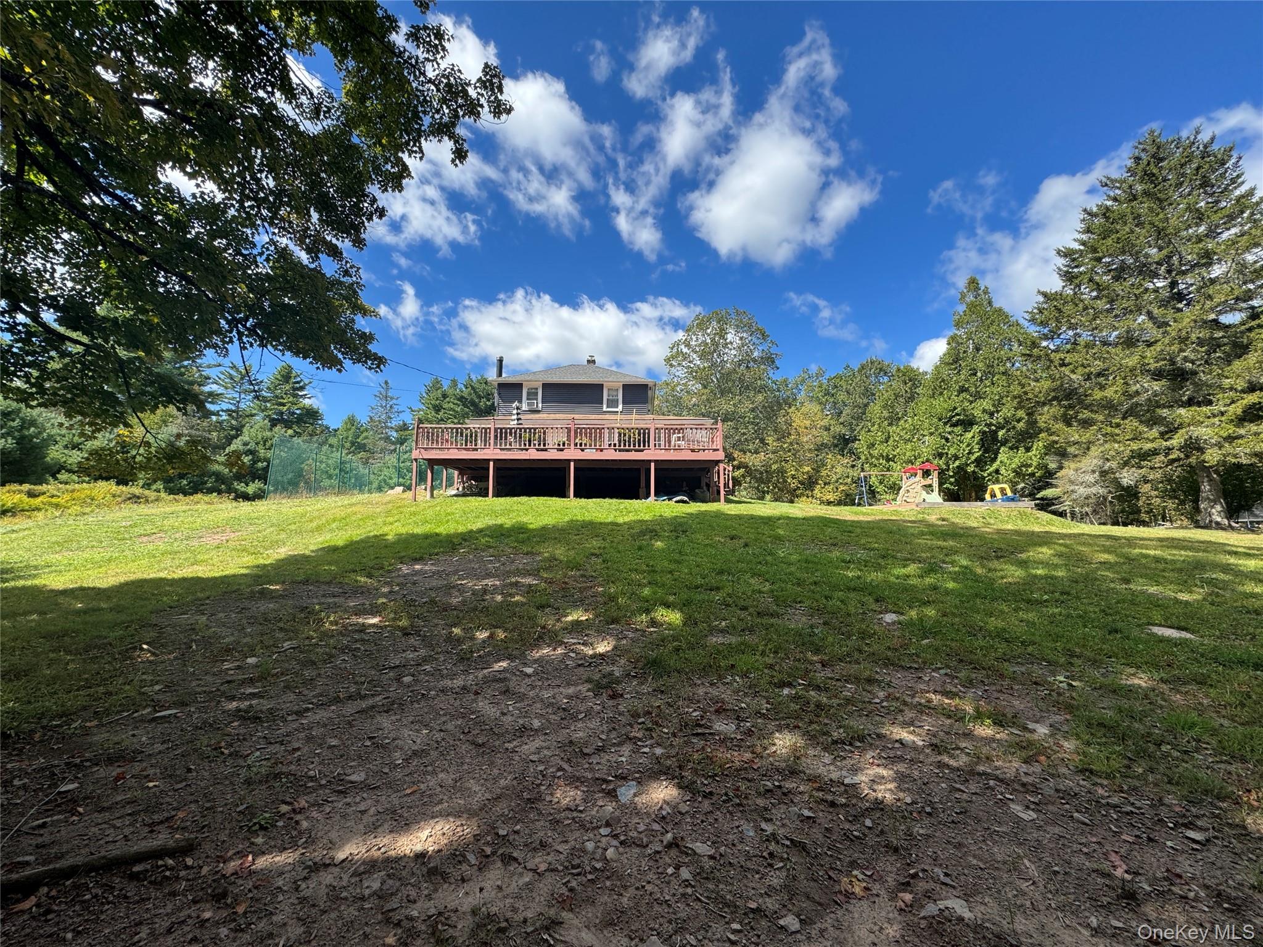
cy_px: 474
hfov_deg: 102.1
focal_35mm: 14
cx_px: 632
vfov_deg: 85.7
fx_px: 511
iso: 40
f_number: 2.2
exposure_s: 1/899
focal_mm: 2.22
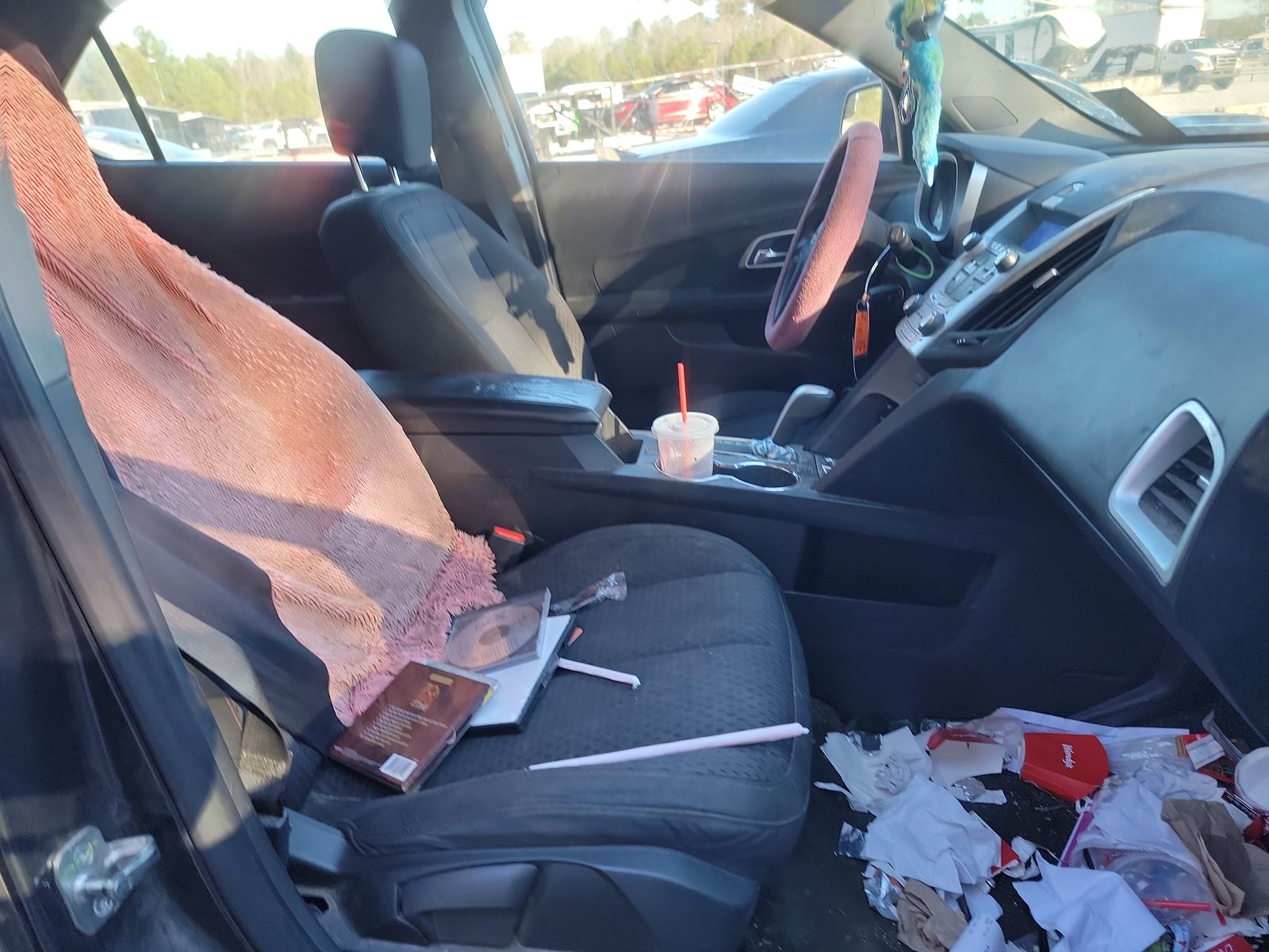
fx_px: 880
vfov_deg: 56.8
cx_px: 634
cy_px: 476
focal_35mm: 24
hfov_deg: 71.6
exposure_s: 1/59
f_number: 1.8
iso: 107
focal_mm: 6.7
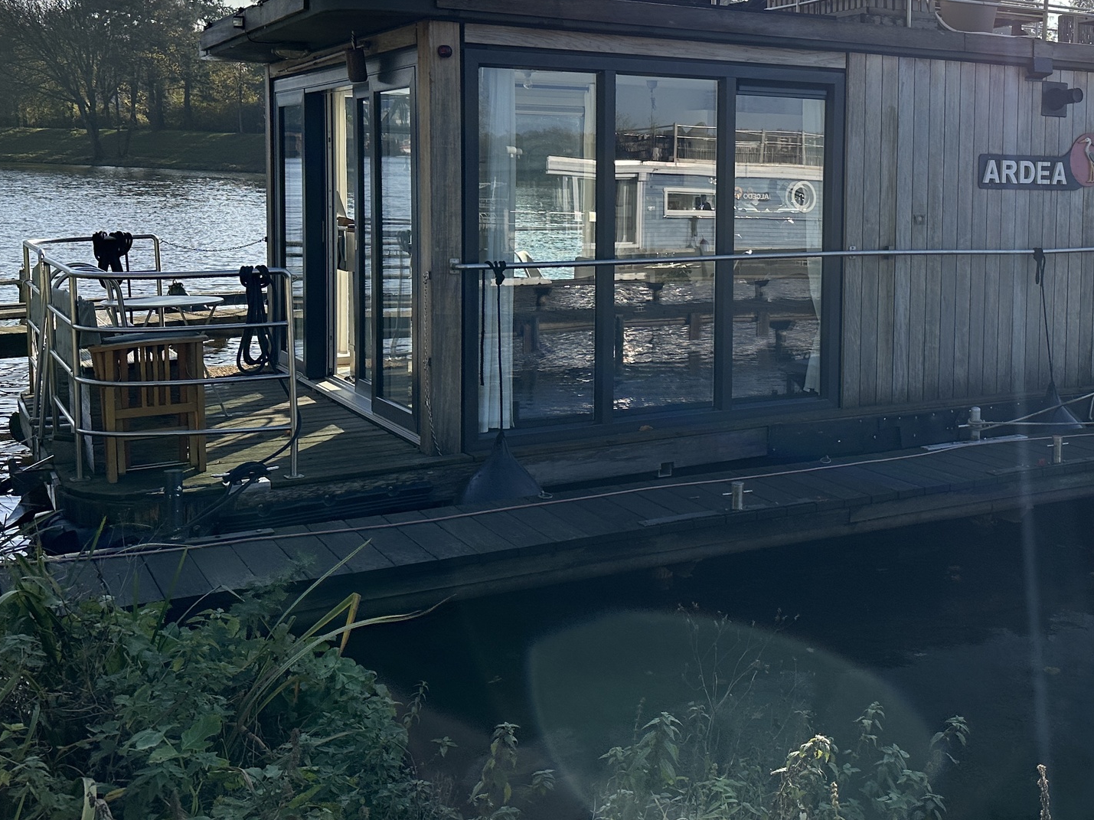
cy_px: 266
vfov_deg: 34.0
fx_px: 1327
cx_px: 847
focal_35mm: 42
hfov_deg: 43.1
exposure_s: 1/6211
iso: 80
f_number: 1.78
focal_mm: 6.86
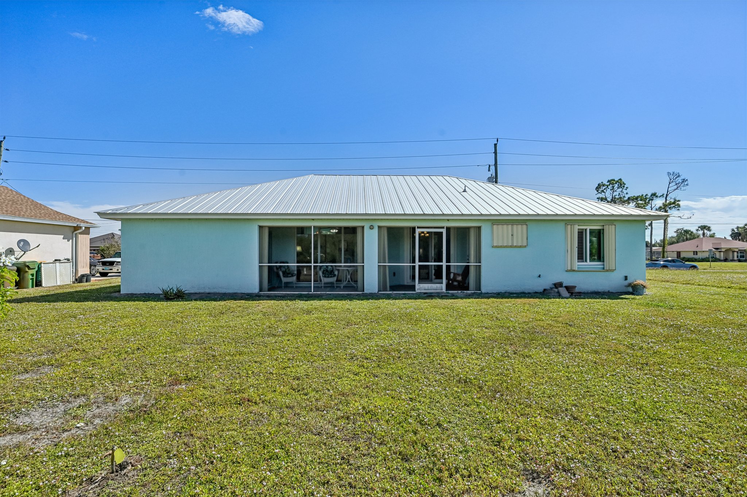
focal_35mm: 18
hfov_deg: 90.0
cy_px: 248
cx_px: 374
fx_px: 373
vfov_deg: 67.3
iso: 400
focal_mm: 18
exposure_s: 1/2000
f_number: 8
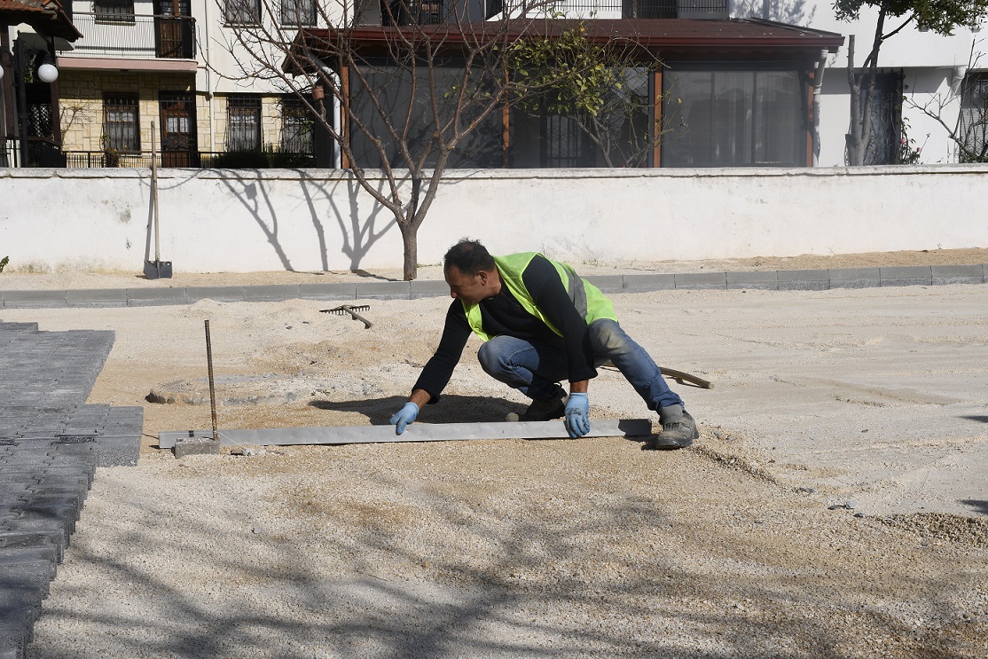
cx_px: 494
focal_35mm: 60
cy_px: 330
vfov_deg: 22.6
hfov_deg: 33.4
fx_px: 1647
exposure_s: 1/160
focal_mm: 40
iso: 125
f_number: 18
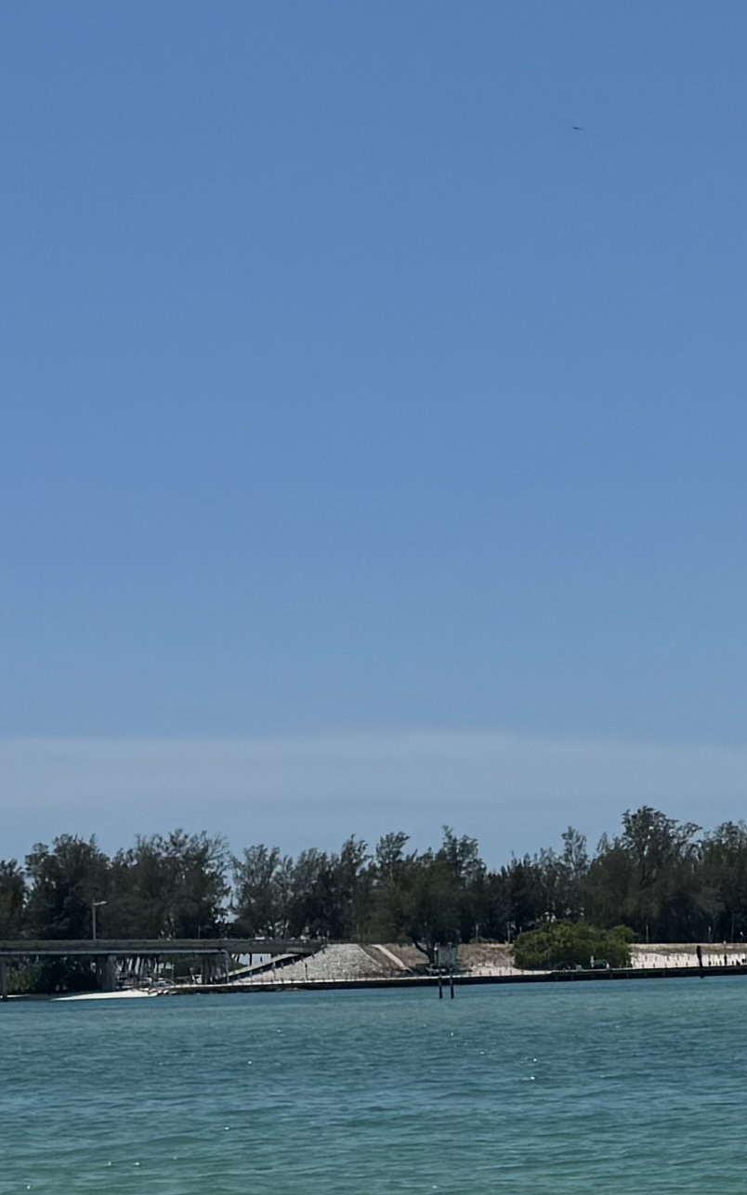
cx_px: 1063
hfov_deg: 11.2
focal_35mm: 113
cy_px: 860
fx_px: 3680
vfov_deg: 18.4
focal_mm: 6.76
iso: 80
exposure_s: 1/9009
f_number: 1.78
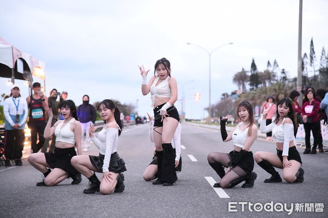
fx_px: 1093
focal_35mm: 120
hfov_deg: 17.1
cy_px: 109
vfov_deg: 11.4
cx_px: 164
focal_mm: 120
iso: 16000
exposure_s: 1/160
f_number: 4
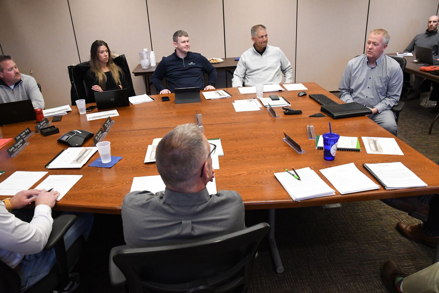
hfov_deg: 64.6
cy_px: 146
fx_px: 347
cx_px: 220
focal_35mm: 28
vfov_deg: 45.7
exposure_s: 1/640
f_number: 4
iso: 6400
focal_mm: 19
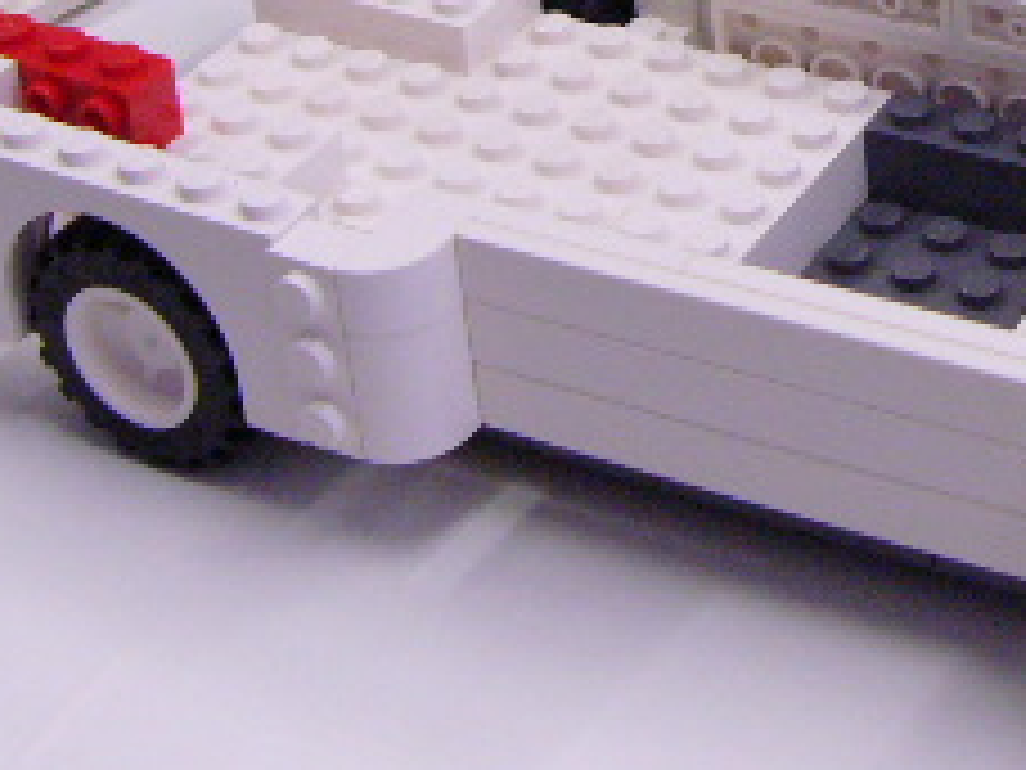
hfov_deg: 19.0
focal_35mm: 101
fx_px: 2994
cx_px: 986
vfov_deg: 14.3
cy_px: -108
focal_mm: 6
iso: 200
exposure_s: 1/40
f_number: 2.8
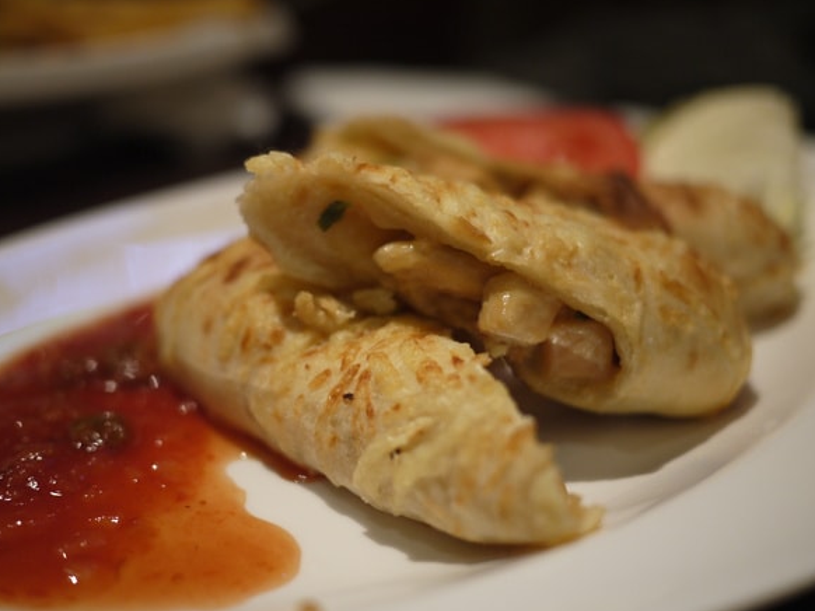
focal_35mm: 44
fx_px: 1036
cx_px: 371
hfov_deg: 42.9
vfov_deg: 32.9
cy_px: 304
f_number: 1.7
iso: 250
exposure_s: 1/60
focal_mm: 20
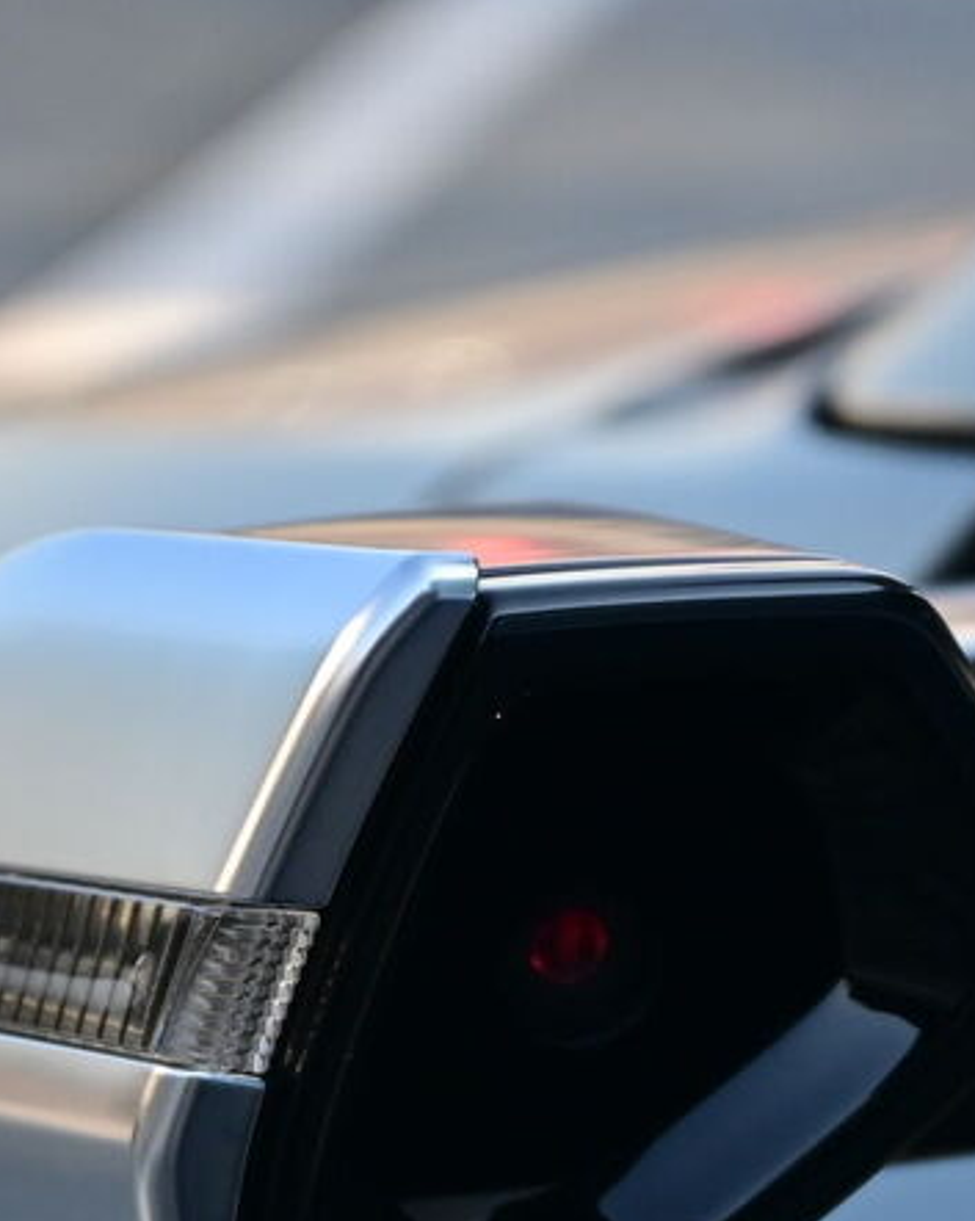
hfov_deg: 5.1
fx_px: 11049
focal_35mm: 306
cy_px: 1271
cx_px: 508
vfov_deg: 6.3
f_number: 6.3
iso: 100
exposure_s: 1/160
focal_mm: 50
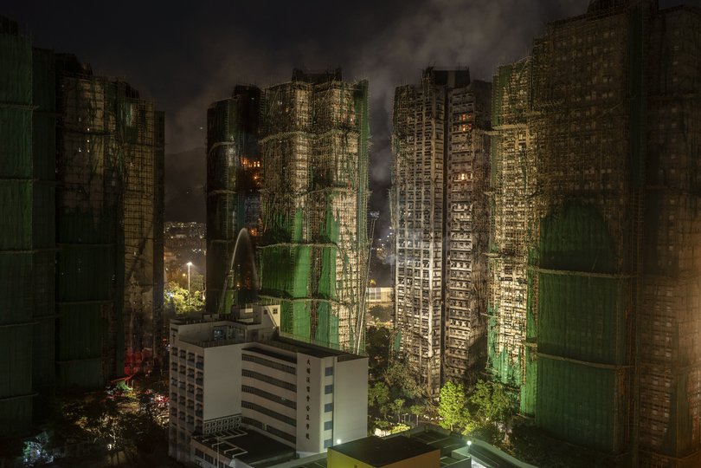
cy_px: 234
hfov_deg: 55.1
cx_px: 350
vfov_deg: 38.4
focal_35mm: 34
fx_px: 672
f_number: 4.5
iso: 800
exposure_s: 1/2
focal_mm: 34.5
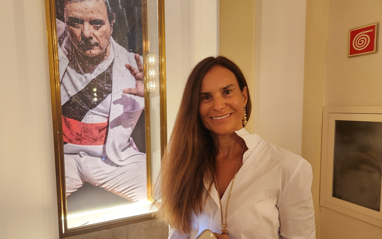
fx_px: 260
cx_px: 186
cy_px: 131
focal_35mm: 25
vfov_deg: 49.2
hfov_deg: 72.5
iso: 640
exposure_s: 1/60
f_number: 1.8
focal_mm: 5.4
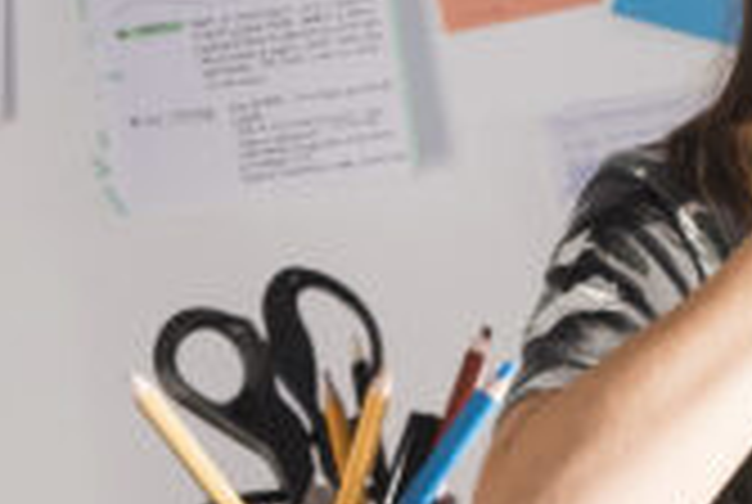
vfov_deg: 4.7
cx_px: 1139
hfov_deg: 6.9
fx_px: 6152
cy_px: -94
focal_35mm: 294
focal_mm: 48
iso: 200
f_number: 5
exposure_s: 1/200
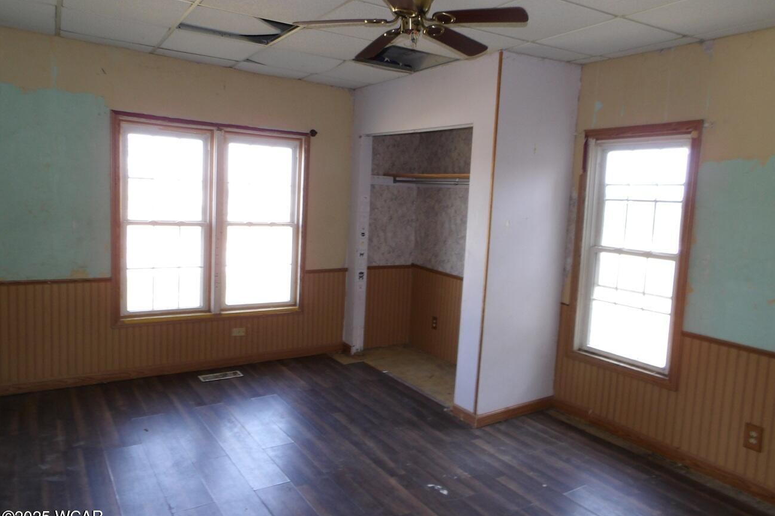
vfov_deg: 53.1
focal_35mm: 24
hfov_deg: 73.8
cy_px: 252
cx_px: 388
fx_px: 517
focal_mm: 4.2
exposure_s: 1/30
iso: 156
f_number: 4.1
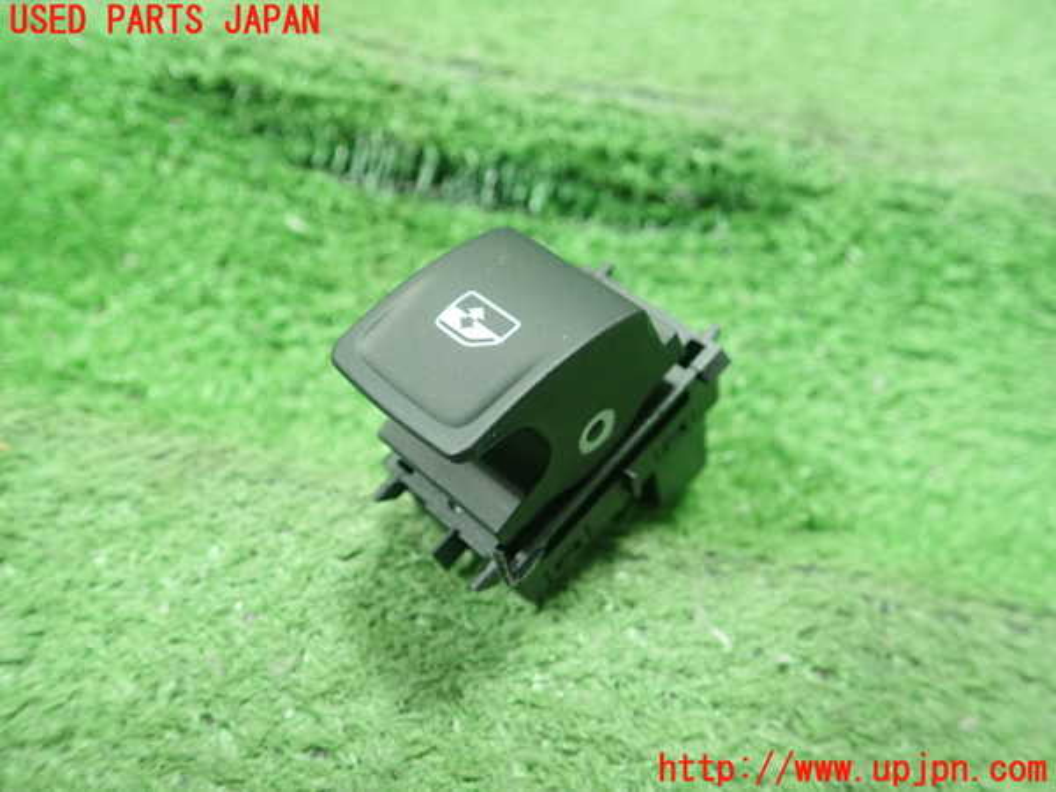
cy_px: 396
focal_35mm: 30
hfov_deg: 60.0
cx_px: 528
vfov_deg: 46.8
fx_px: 915
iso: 800
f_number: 2.3
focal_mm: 5.5
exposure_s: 1/125
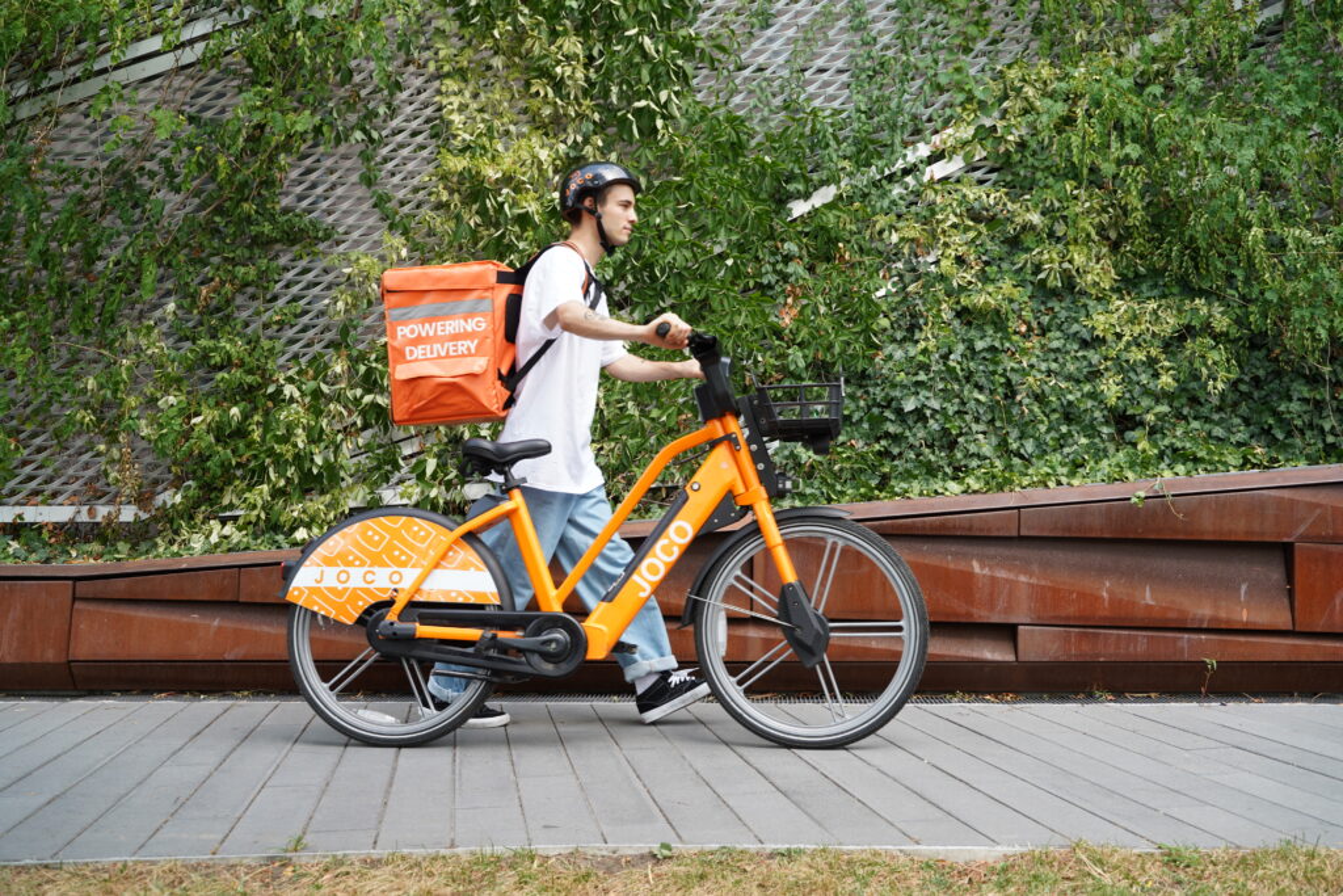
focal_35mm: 33
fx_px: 1231
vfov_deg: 40.0
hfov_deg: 57.2
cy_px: 448
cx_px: 672
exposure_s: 1/200
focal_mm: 33
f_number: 5.6
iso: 200
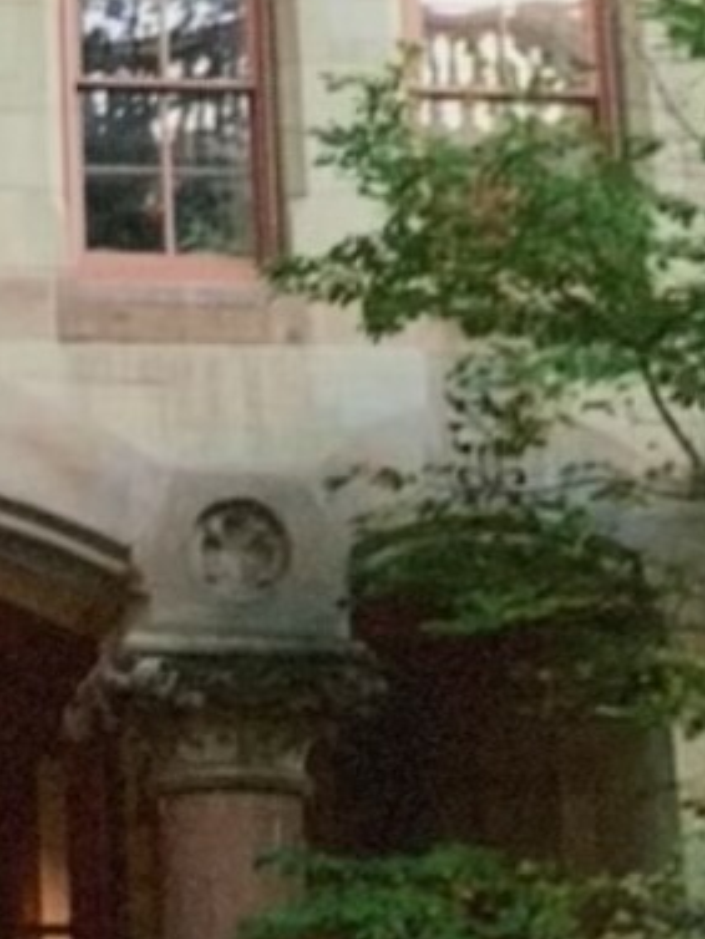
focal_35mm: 155
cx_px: -481
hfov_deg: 9.2
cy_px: -32
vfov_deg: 12.6
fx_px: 4207
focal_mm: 4.25
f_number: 1.8
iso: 32
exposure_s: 1/35
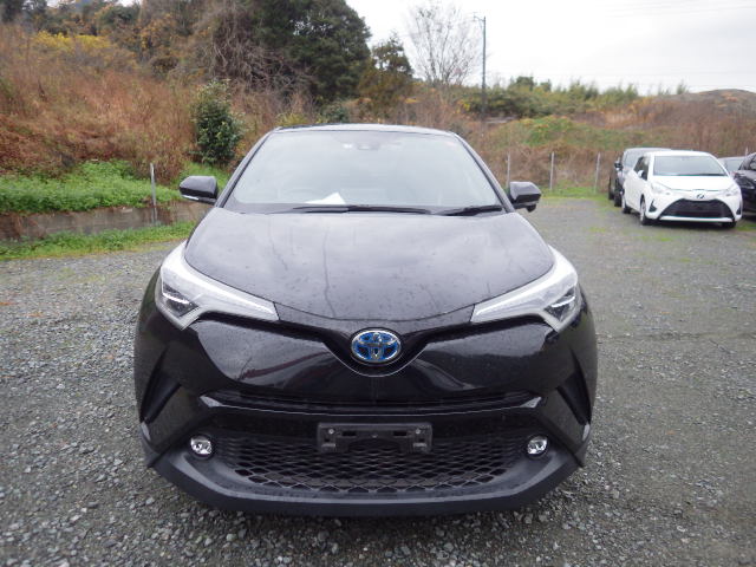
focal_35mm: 25
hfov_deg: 69.4
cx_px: 378
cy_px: 284
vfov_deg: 54.9
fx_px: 546
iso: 250
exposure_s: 1/125
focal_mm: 4.5
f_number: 2
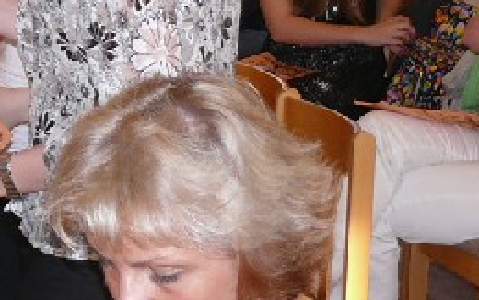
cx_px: -122
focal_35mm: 171
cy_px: -199
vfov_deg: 7.5
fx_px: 2234
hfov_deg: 11.9
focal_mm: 7.4
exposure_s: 1/30
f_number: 2.8
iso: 100
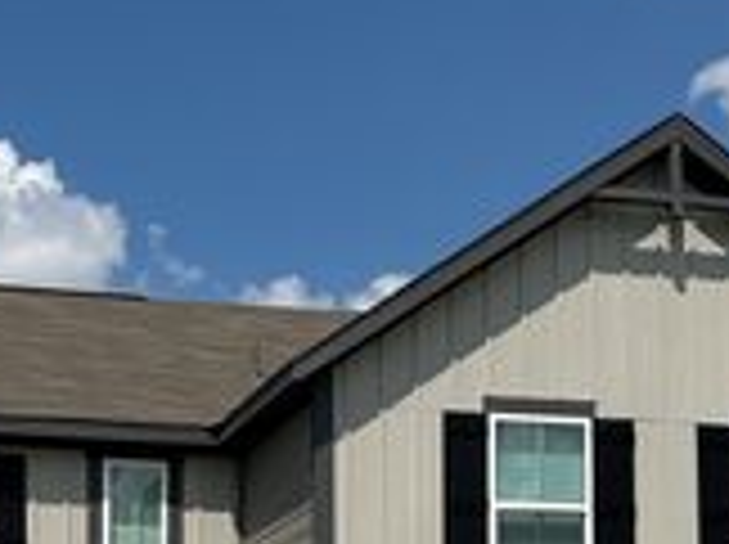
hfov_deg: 24.9
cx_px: -22
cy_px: 706
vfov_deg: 18.5
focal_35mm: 74
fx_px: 1556
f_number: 1.78
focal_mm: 6.86
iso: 80
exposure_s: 1/9709
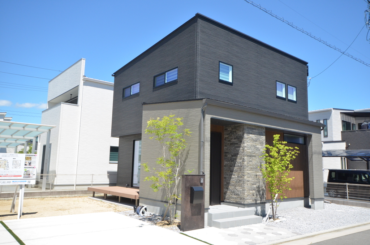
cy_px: 122
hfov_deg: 62.0
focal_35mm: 30
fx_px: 308
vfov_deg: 43.4
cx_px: 185
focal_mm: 20
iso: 800
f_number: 11
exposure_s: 1/640
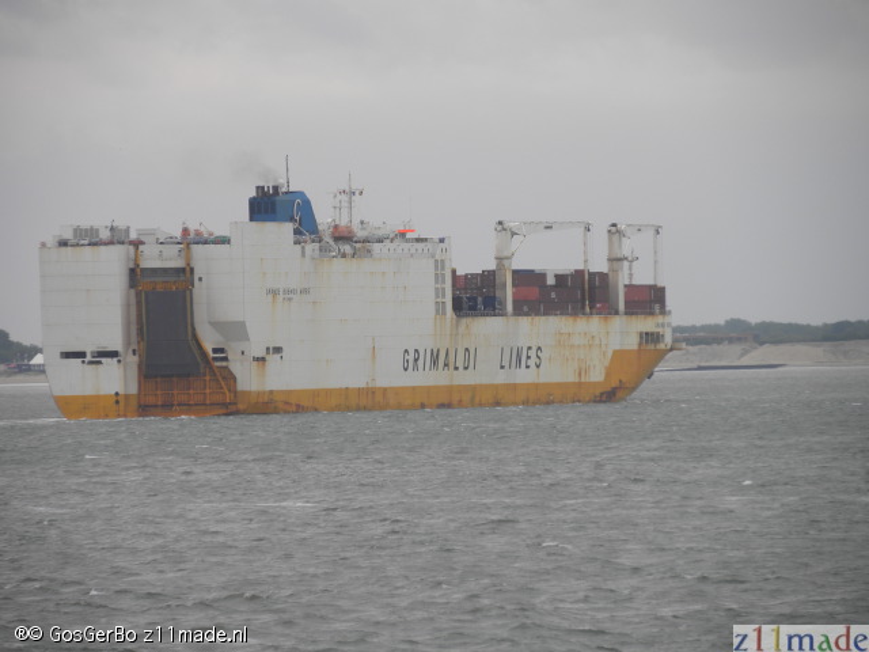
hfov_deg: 4.7
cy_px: 326
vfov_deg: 3.5
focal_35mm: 425
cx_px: 434
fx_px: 10669
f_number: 5
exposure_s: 1/195
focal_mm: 75.7
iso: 64
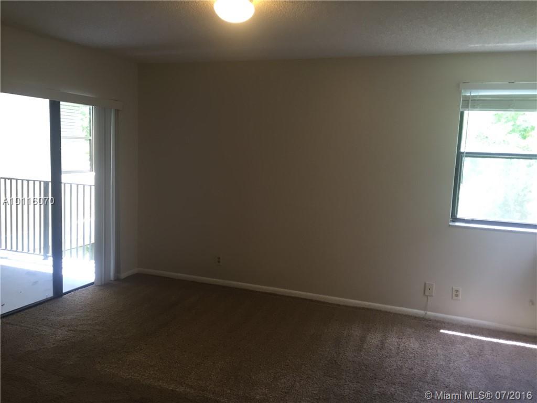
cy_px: 202
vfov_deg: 48.2
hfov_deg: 61.7
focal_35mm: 29
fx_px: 450
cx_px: 268
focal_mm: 4.15
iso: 32
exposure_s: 1/30
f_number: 2.2
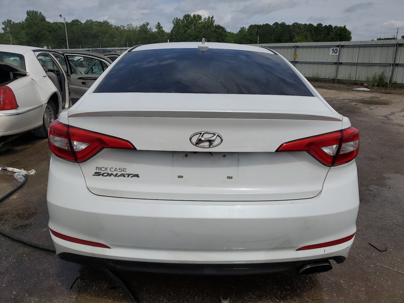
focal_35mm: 26
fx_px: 303
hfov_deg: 67.3
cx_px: 202
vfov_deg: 53.1
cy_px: 152
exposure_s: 1/10000
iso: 51
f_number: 1.5
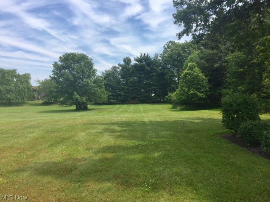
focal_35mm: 29
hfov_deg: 61.7
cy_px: 101
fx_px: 226
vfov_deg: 48.2
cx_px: 135
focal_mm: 4.15
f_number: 2.2
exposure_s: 1/2083
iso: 32
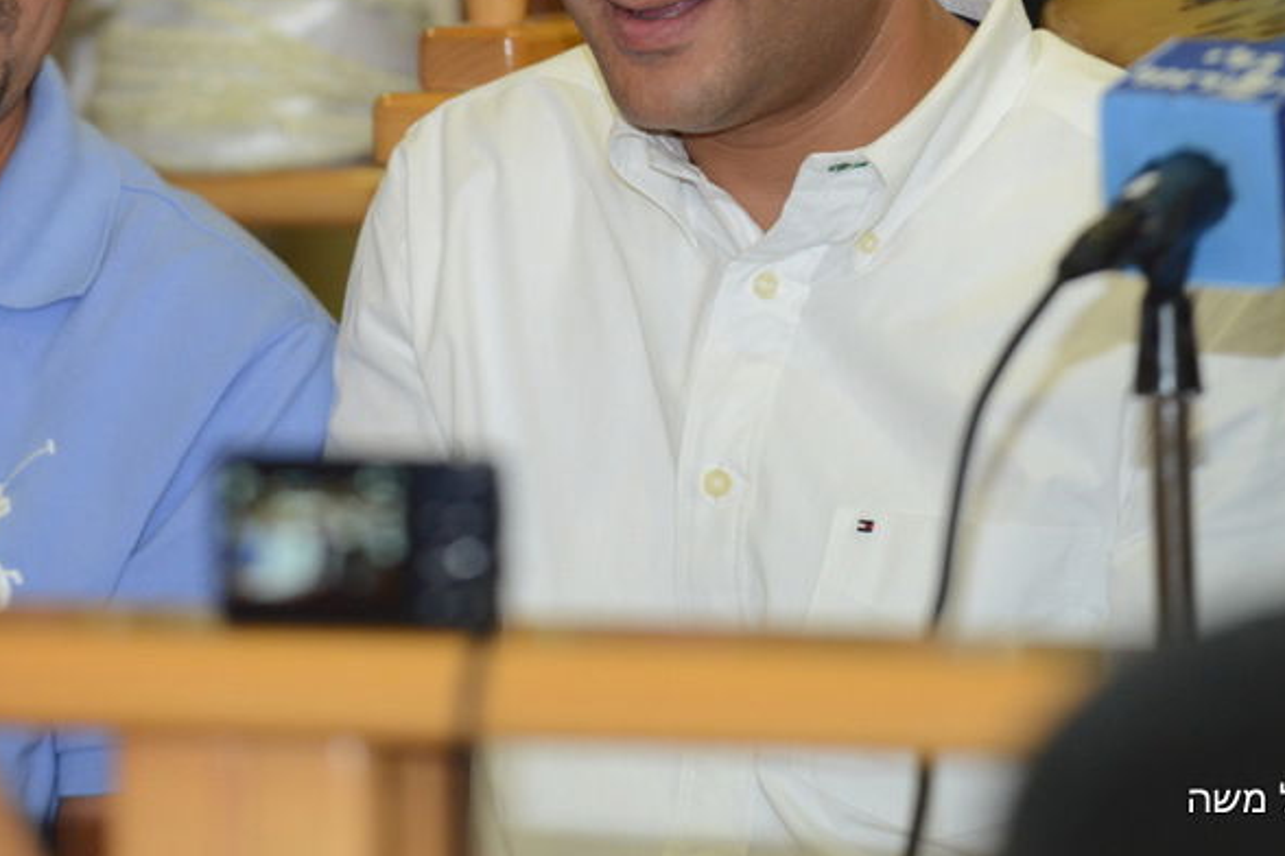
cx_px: 330
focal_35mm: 366
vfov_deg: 3.8
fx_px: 13063
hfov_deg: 5.6
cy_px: 119
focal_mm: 210
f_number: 4
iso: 1600
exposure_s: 1/200
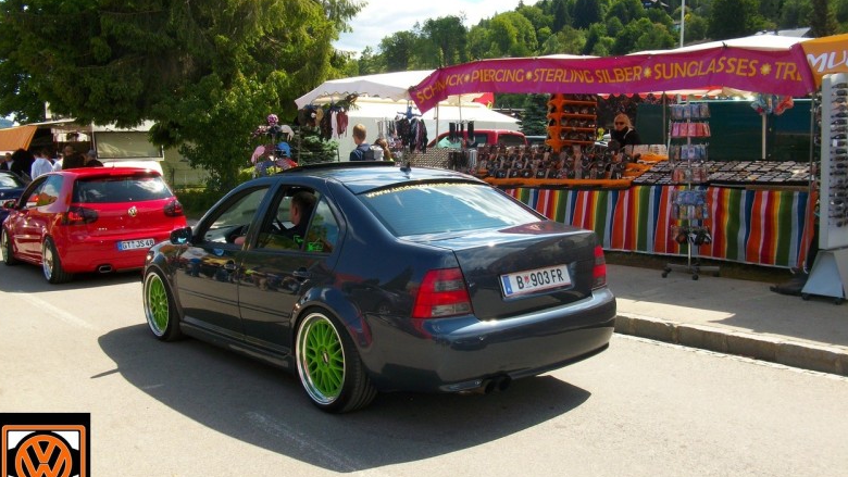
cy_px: 226
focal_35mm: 38
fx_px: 855
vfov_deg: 31.2
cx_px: 432
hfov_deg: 52.8
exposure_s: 1/203
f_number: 5.5
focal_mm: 5.7
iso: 80
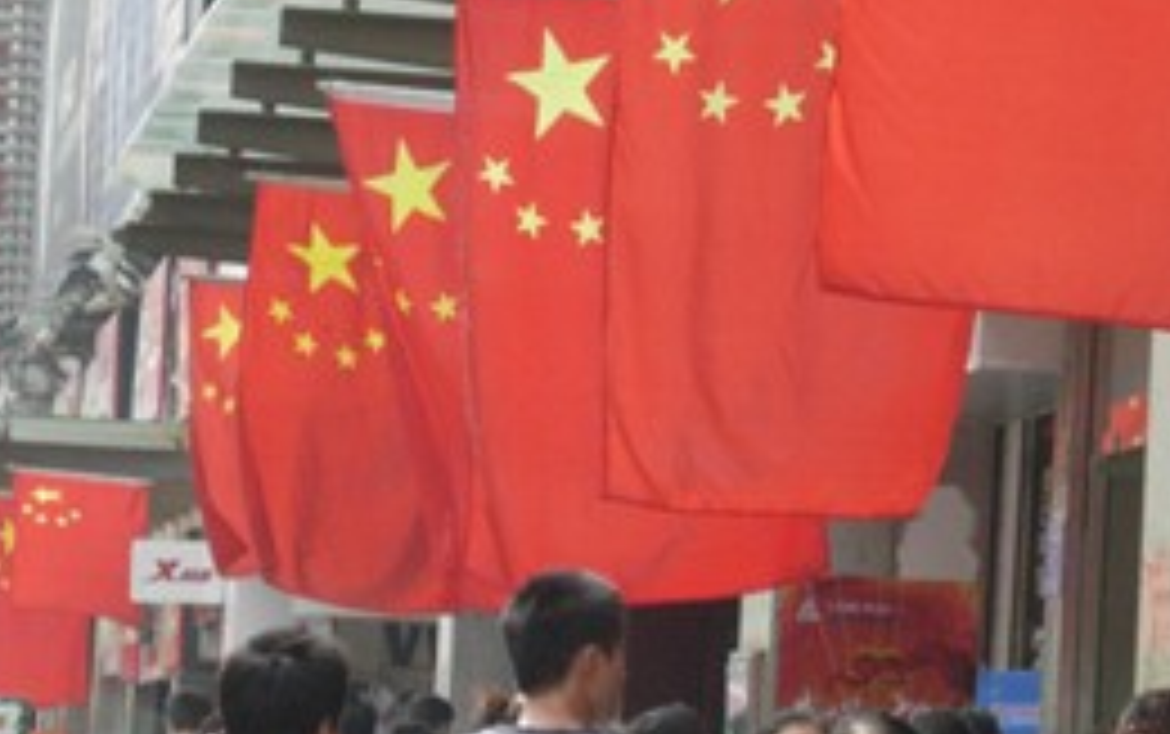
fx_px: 9127
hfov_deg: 7.3
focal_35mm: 286
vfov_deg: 4.6
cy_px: 279
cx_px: 1040
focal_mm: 24.5
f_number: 5.1
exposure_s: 1/222
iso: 100
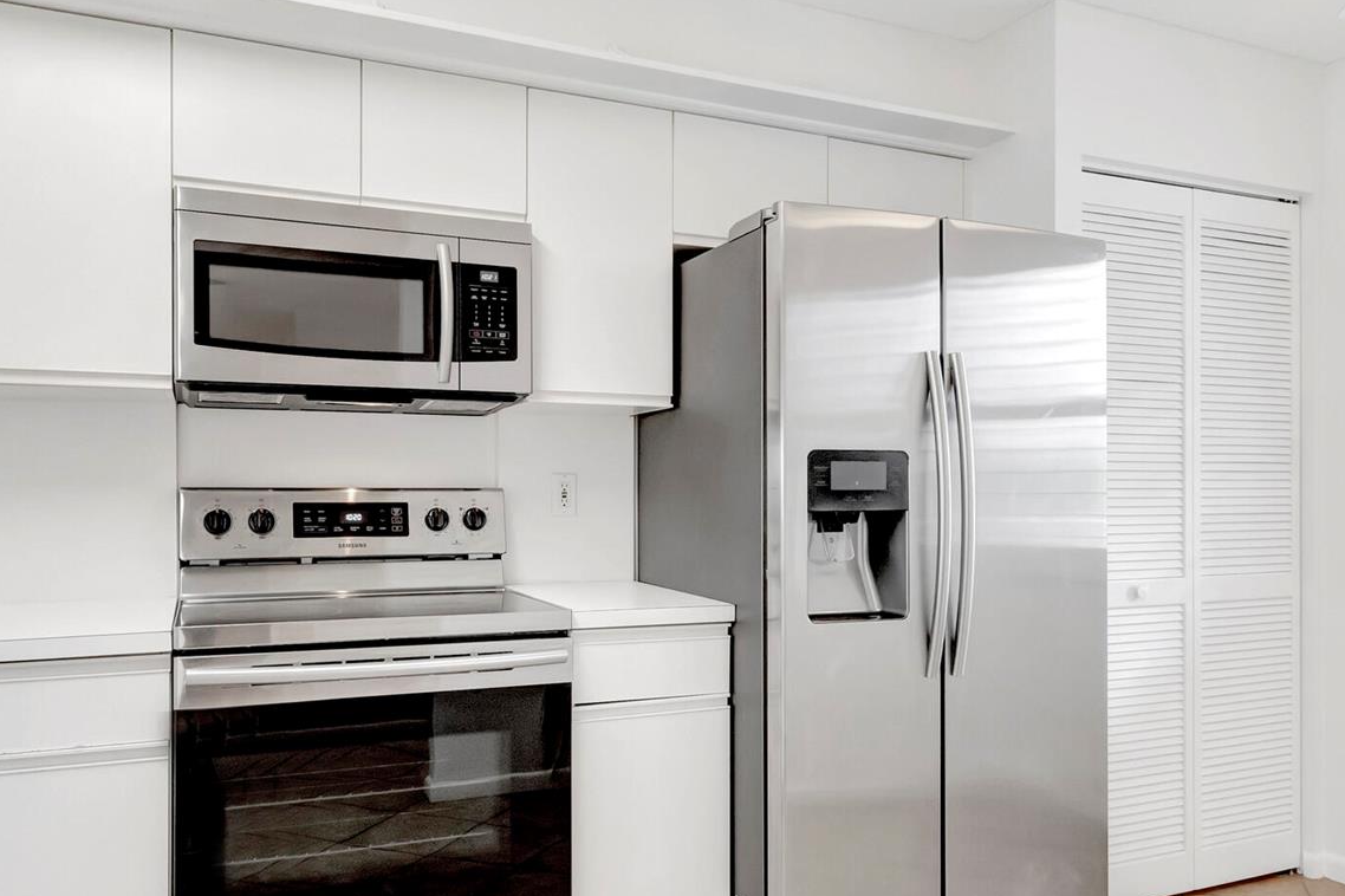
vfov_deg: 47.7
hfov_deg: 67.4
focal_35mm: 27
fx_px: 1008
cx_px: 694
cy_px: 515
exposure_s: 1/15
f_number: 8
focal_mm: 10
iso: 720
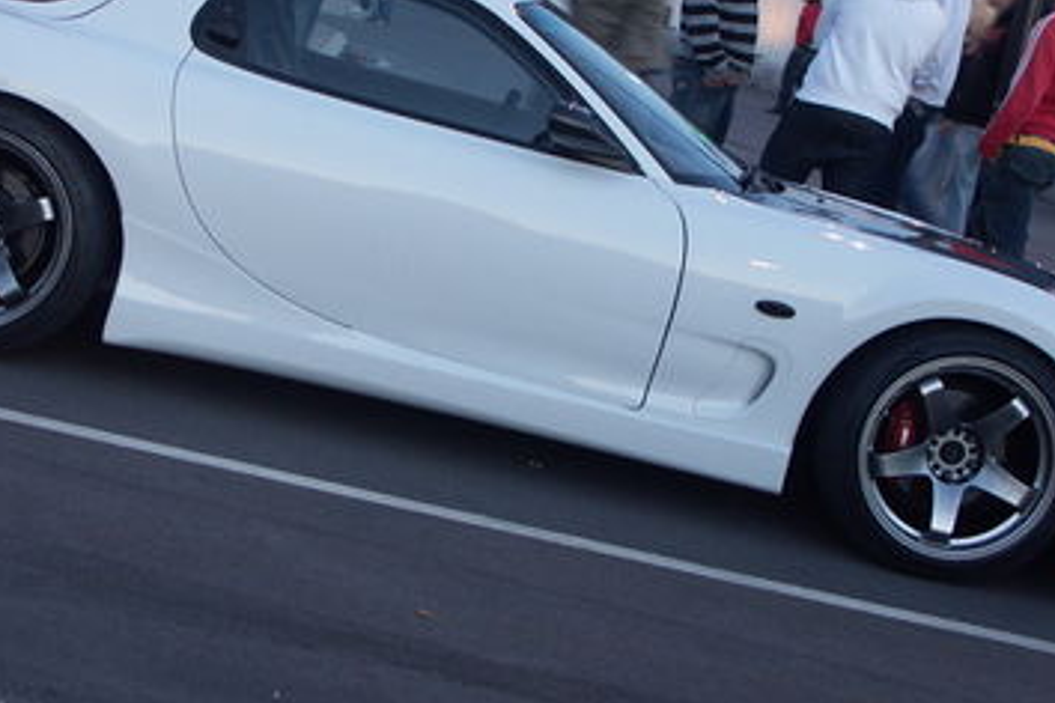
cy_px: 301
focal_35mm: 94
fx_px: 2755
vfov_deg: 14.5
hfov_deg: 21.6
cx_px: 414
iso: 100
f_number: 2.8
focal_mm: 12.85
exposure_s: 1/25
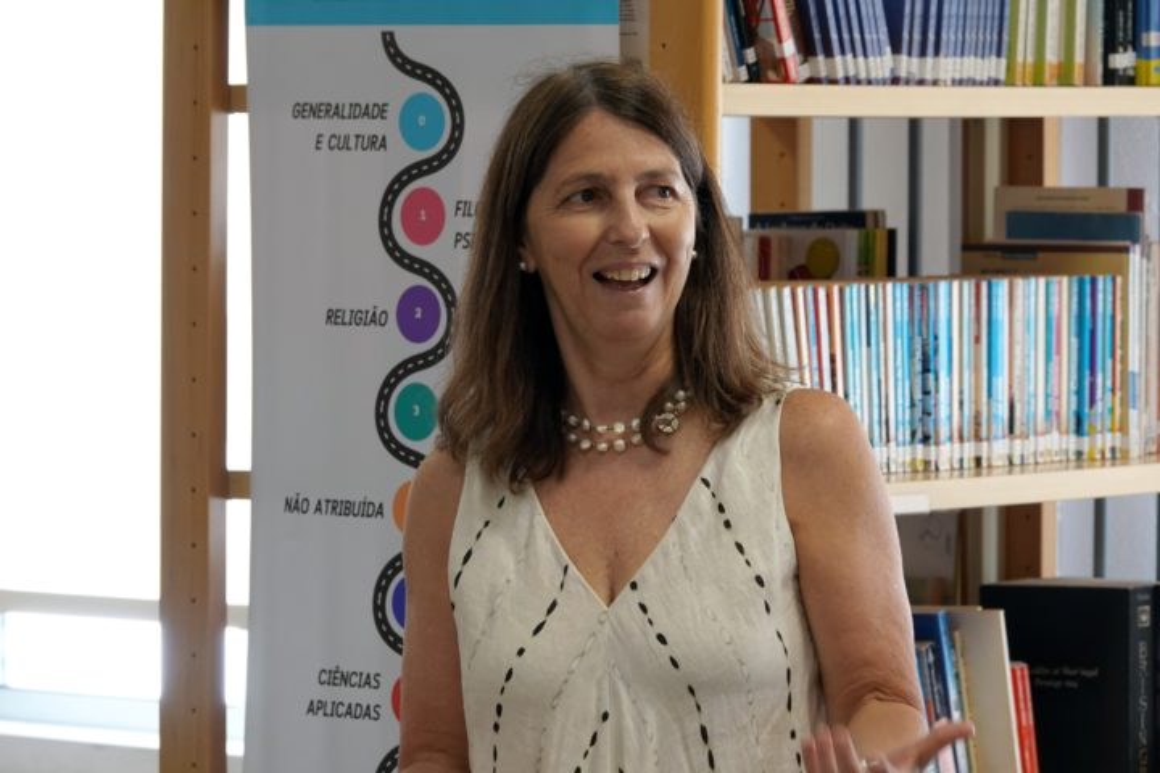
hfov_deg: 9.6
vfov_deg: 6.4
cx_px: 580
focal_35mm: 214
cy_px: 386
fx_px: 6895
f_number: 4
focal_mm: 78.39
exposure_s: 1/125
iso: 800
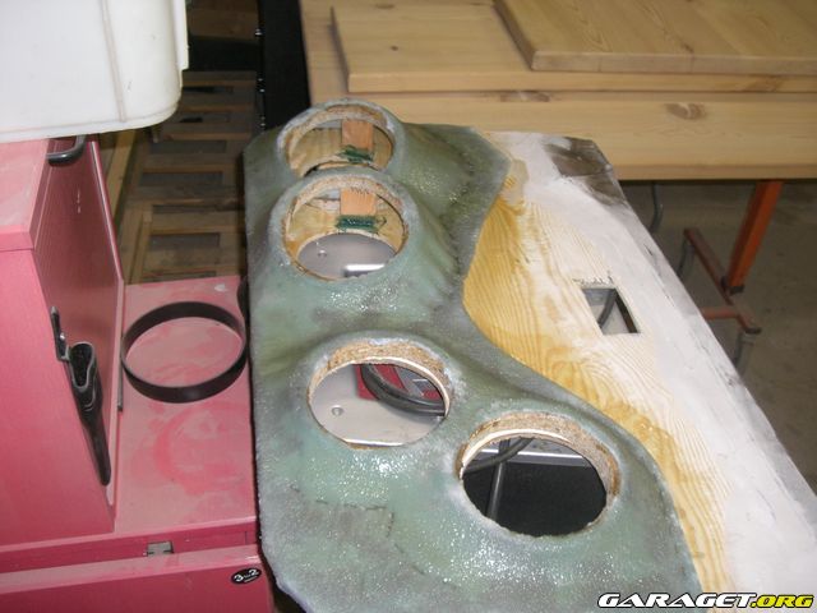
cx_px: 408
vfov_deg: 37.7
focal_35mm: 38
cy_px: 306
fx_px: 897
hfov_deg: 49.0
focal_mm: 6.2
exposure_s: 1/60
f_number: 2.7
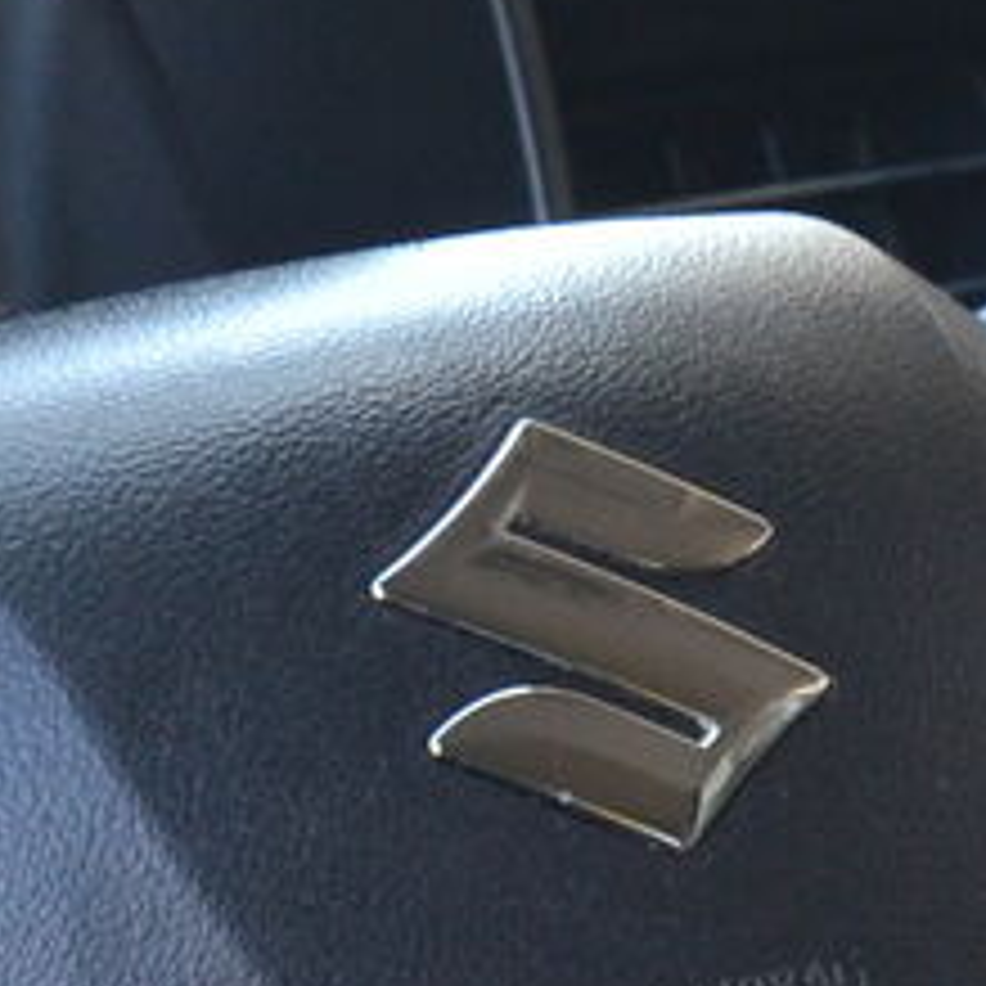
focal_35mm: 224
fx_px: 7219
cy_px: 1301
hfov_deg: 7.8
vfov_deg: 7.7
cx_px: 644
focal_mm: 20
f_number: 4.5
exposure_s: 1/80
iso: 400
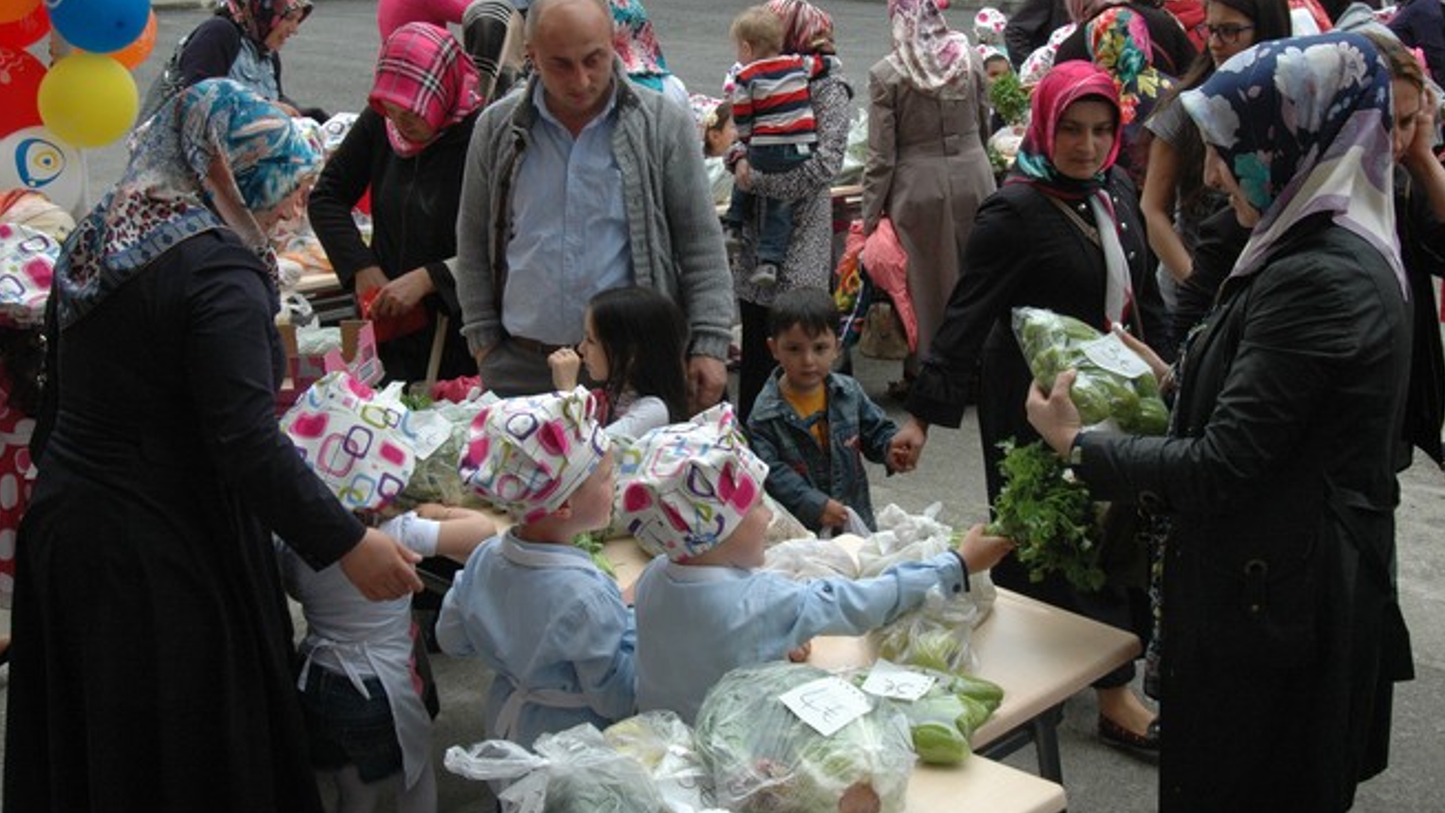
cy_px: 337
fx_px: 1724
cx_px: 720
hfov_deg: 45.5
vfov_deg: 26.5
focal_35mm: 45
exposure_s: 1/320
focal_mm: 28
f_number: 9
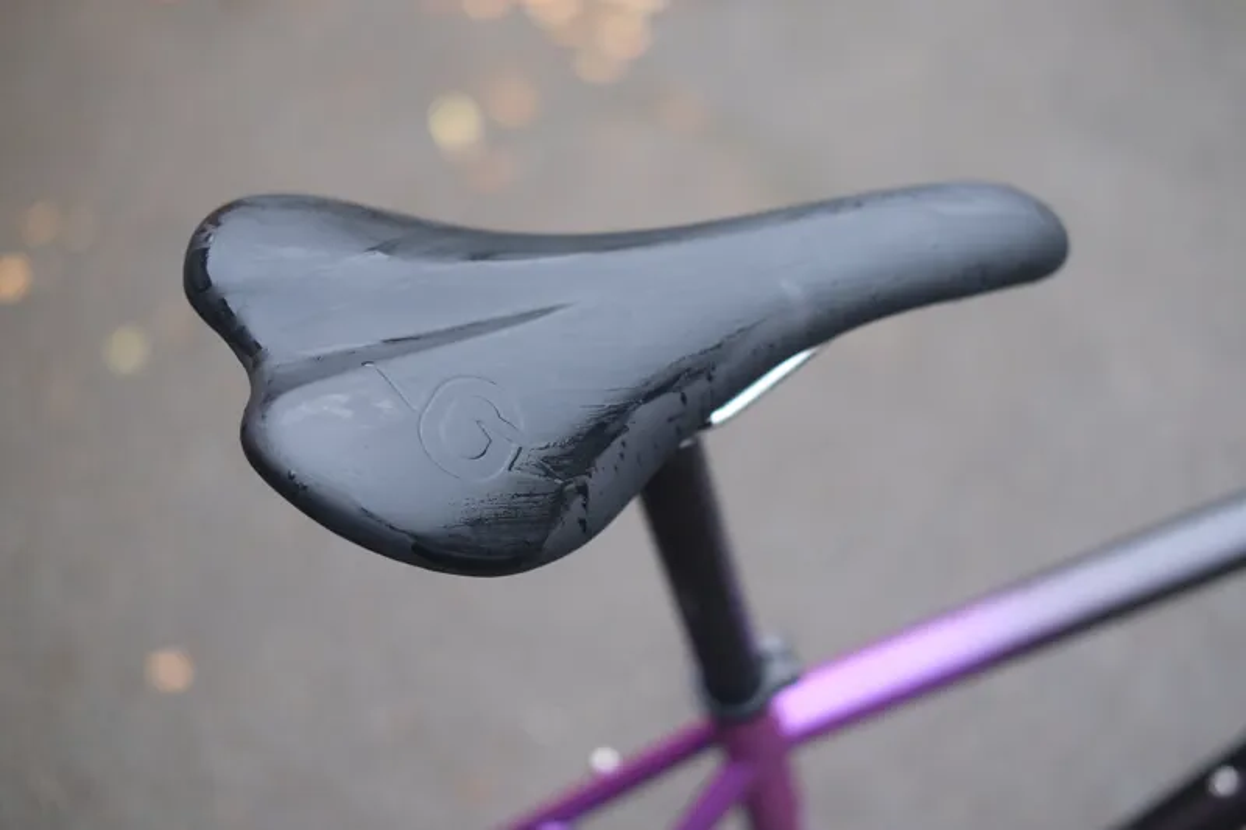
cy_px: 415
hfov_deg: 37.5
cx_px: 623
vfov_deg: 25.5
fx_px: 1834
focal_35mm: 53
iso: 200
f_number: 2
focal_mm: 35
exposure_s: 1/140
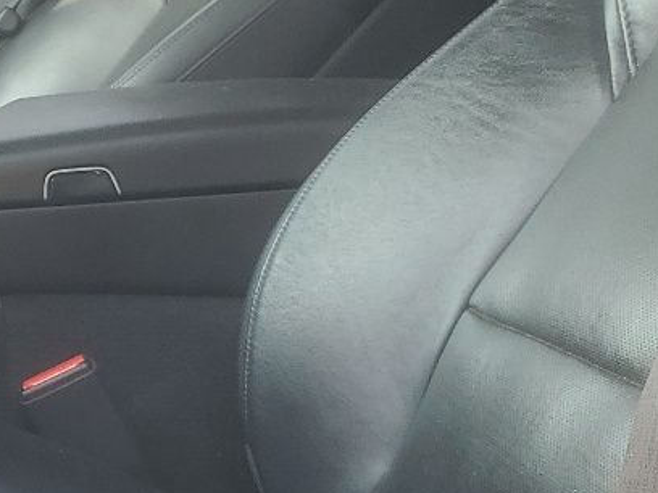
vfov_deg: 14.5
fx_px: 1939
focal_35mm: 102
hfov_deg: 17.7
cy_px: 243
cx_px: -252
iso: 50
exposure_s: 1/164
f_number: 1.5
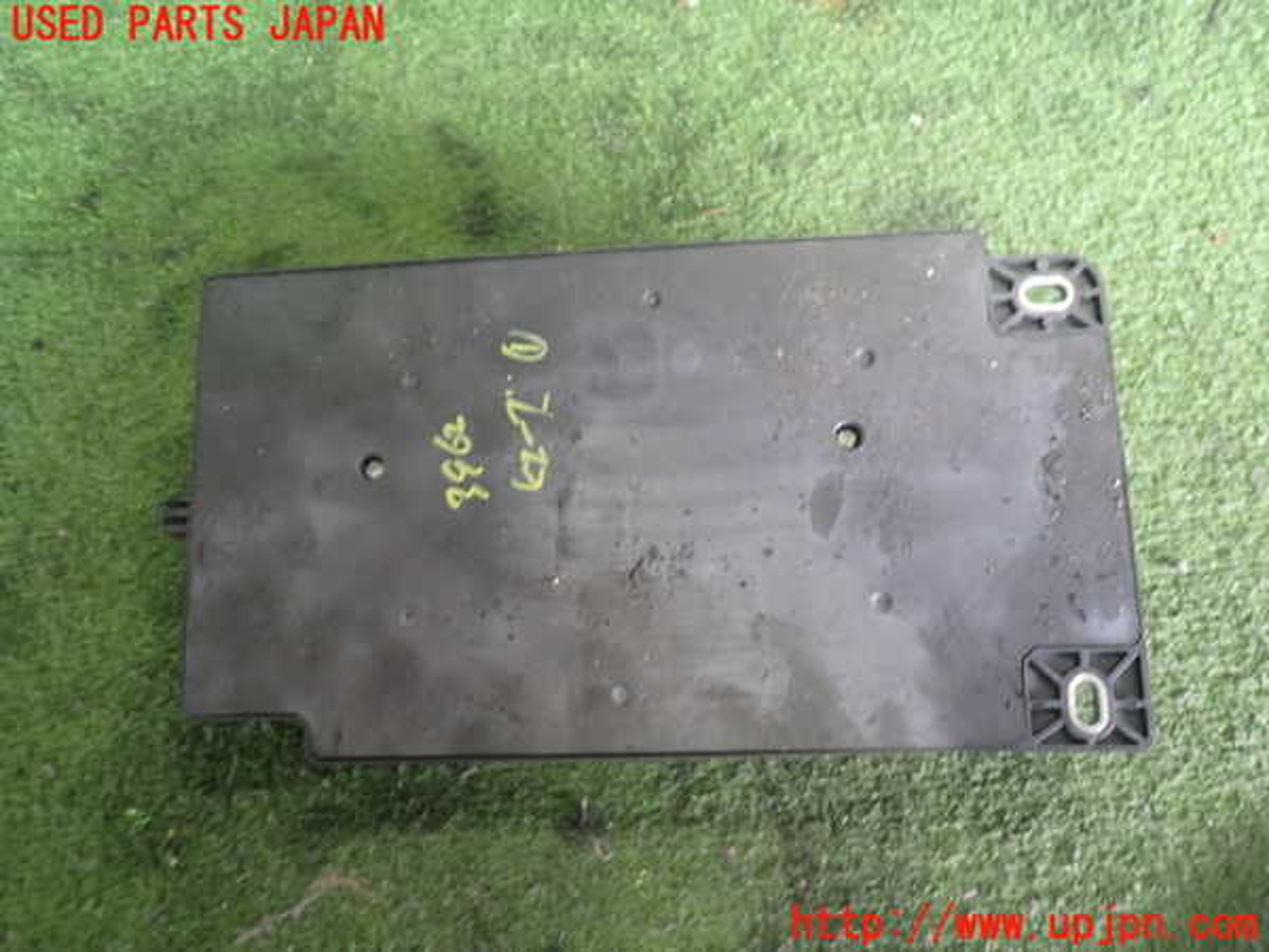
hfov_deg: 69.4
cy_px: 476
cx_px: 634
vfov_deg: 54.9
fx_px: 916
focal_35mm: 25
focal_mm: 4.5
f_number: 2
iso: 200
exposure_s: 1/30
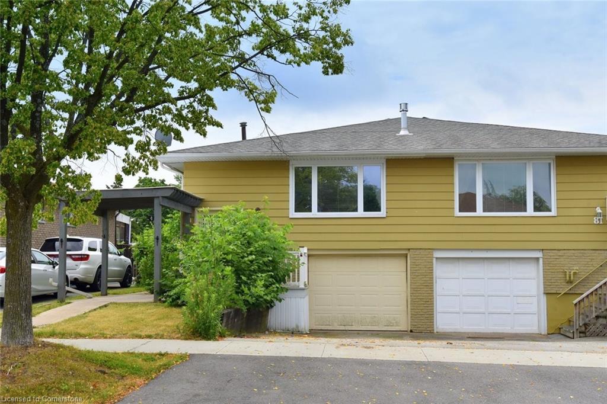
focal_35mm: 32
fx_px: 539
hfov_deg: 58.7
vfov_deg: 41.1
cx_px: 304
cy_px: 202
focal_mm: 32
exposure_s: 1/640
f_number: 13
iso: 500
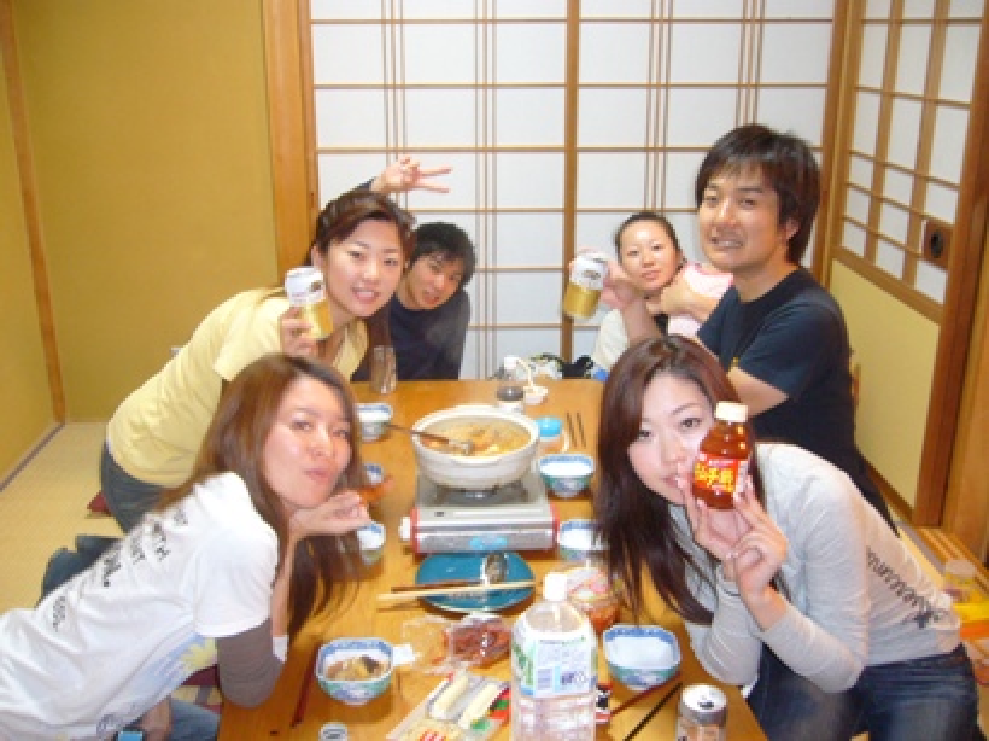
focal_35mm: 35
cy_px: 370
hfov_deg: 52.7
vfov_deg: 40.7
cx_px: 494
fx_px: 999
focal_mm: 5.8
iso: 160
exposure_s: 1/8
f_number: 2.8
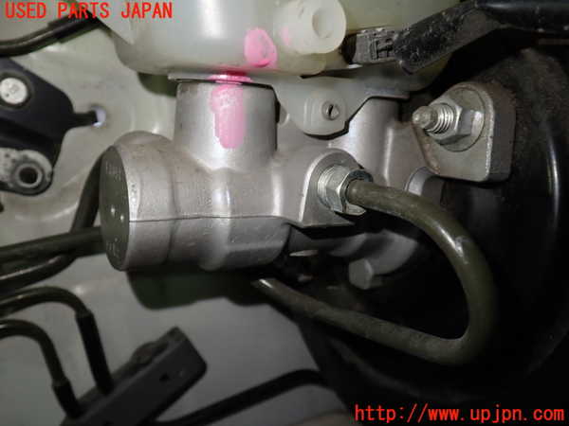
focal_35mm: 30
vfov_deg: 46.8
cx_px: 284
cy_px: 213
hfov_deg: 60.0
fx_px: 493
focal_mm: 5.4
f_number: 2.3
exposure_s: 1/50
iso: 200
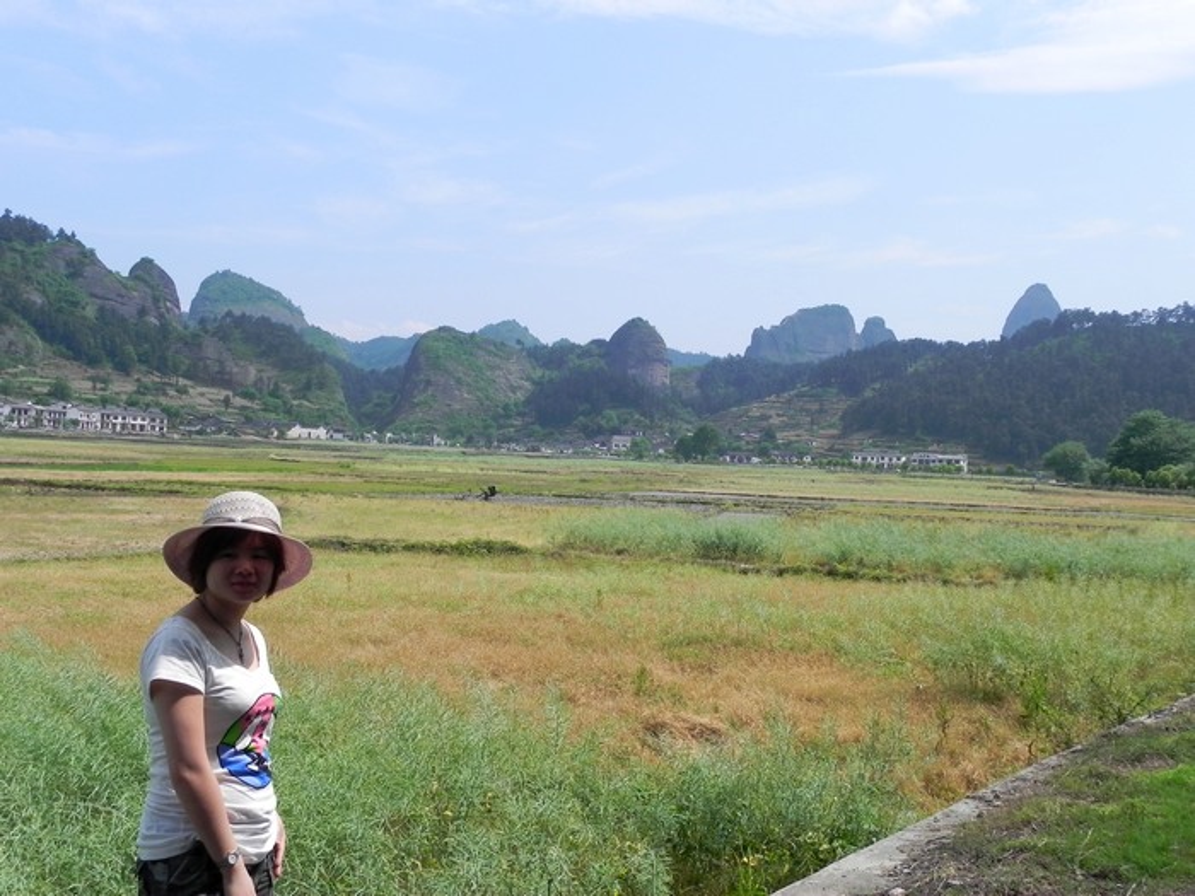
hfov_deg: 50.1
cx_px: 598
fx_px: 1277
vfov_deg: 38.7
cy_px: 448
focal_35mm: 37
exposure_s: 1/399
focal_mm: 6.6
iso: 160
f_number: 7.1
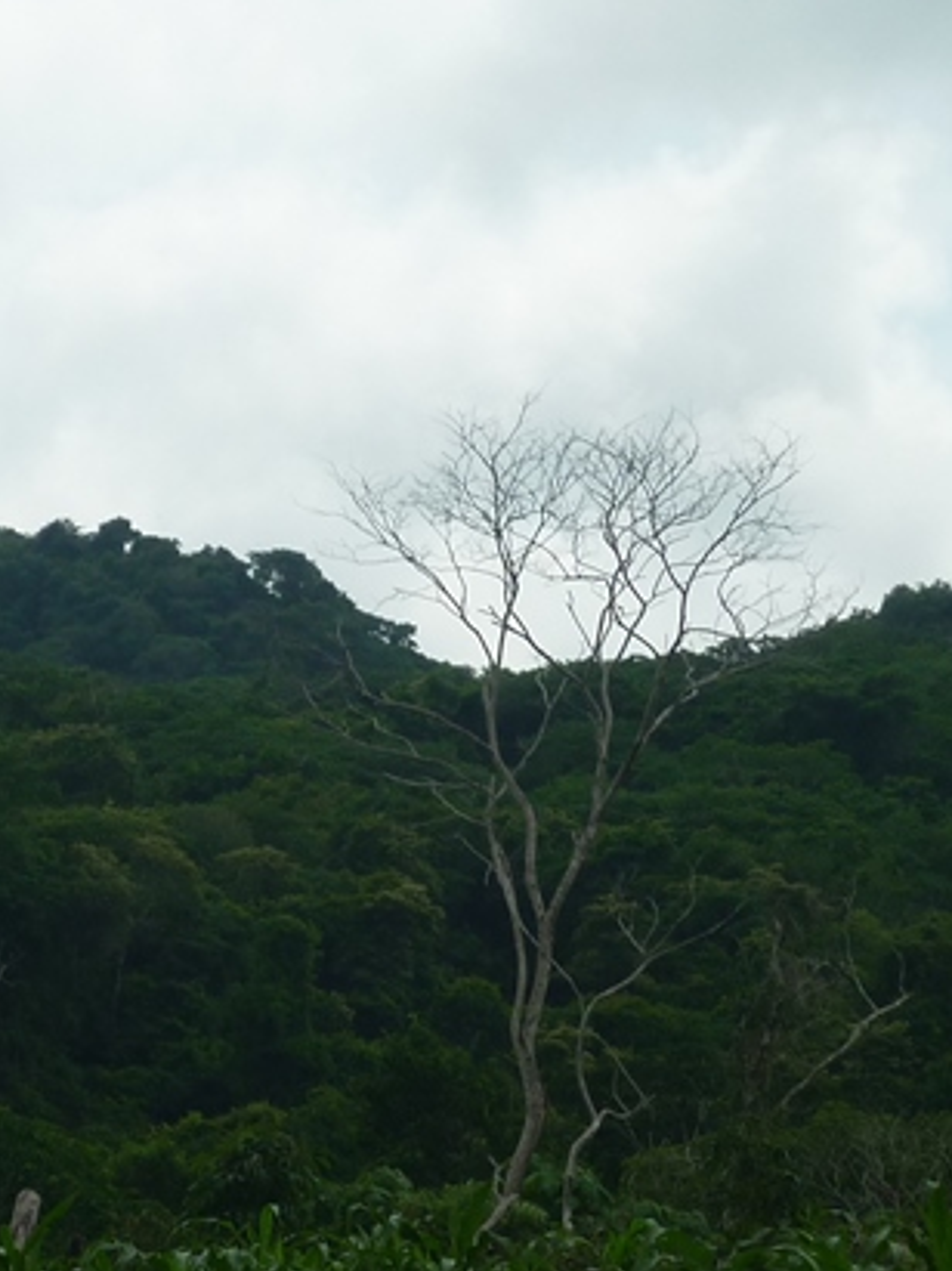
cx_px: 236
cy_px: 632
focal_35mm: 179
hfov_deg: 8.3
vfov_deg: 11.0
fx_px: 6567
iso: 80
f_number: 11
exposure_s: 1/160
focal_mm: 12.4
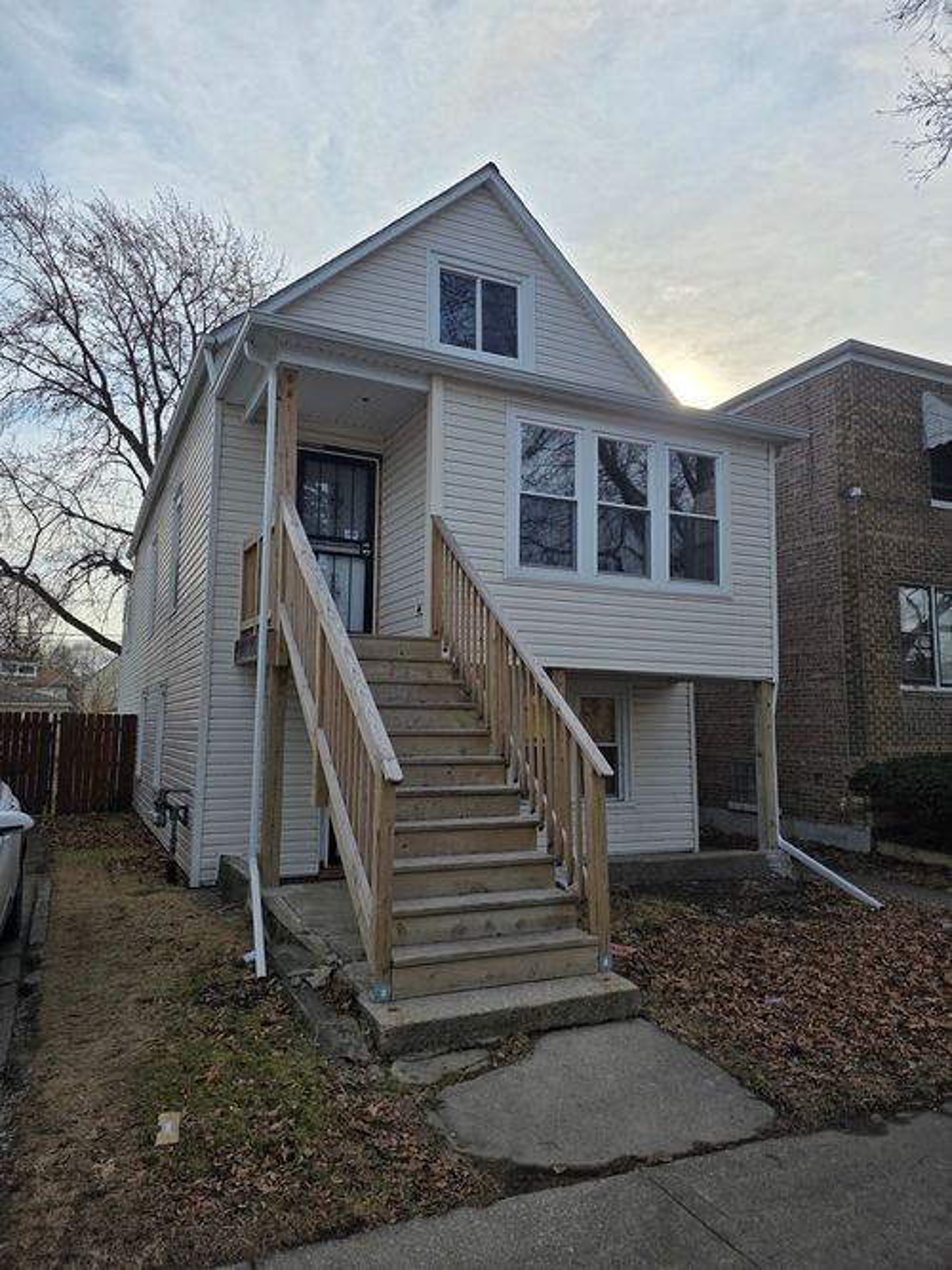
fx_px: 844
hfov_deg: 58.9
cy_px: 635
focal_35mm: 23
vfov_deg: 73.9
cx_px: 476
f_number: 1.7
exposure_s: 1/7944
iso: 80
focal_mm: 6.3
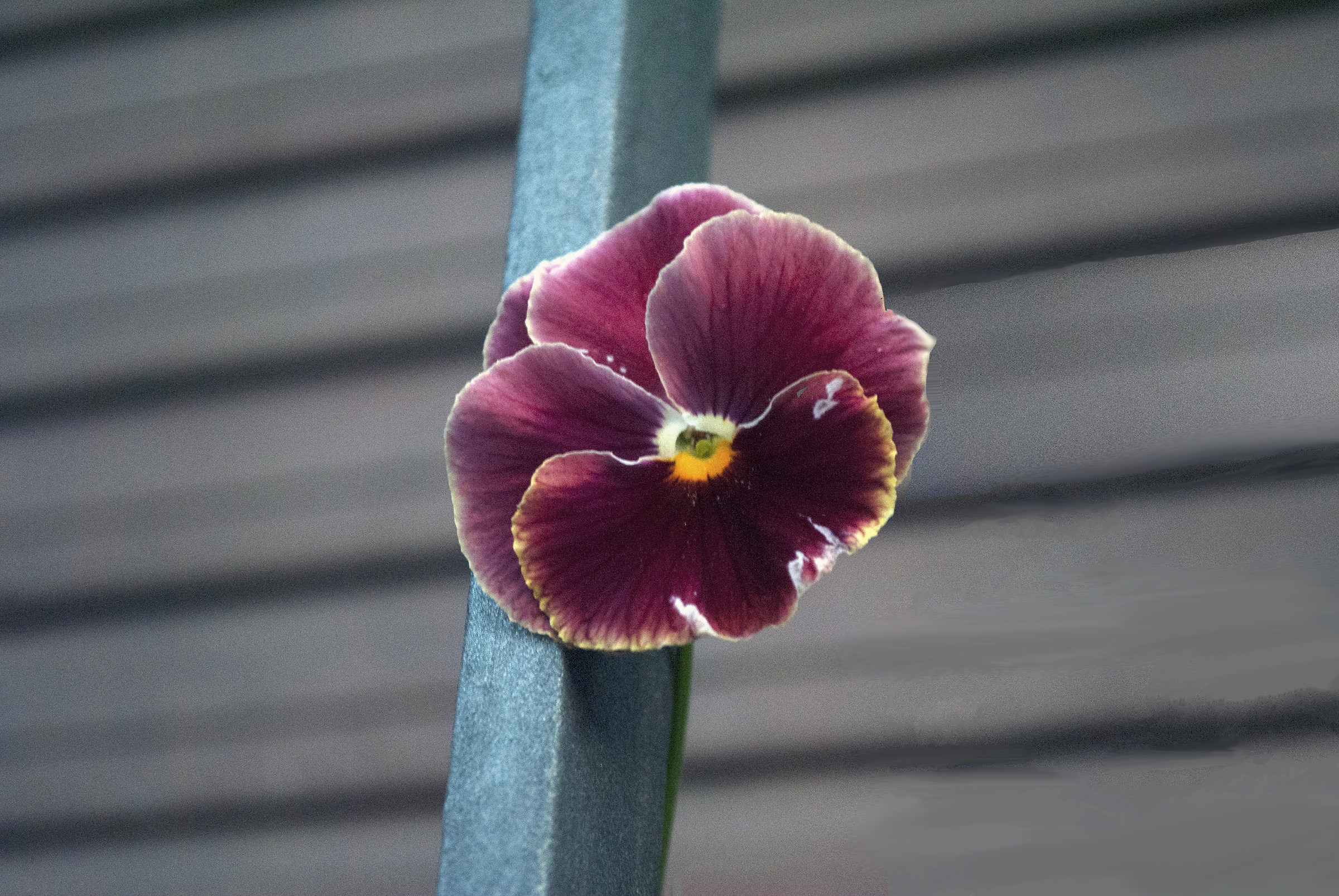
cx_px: 670
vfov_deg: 16.6
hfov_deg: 24.6
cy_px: 448
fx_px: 3072
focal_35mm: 82
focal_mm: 55
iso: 800
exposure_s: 1/50
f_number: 5.6
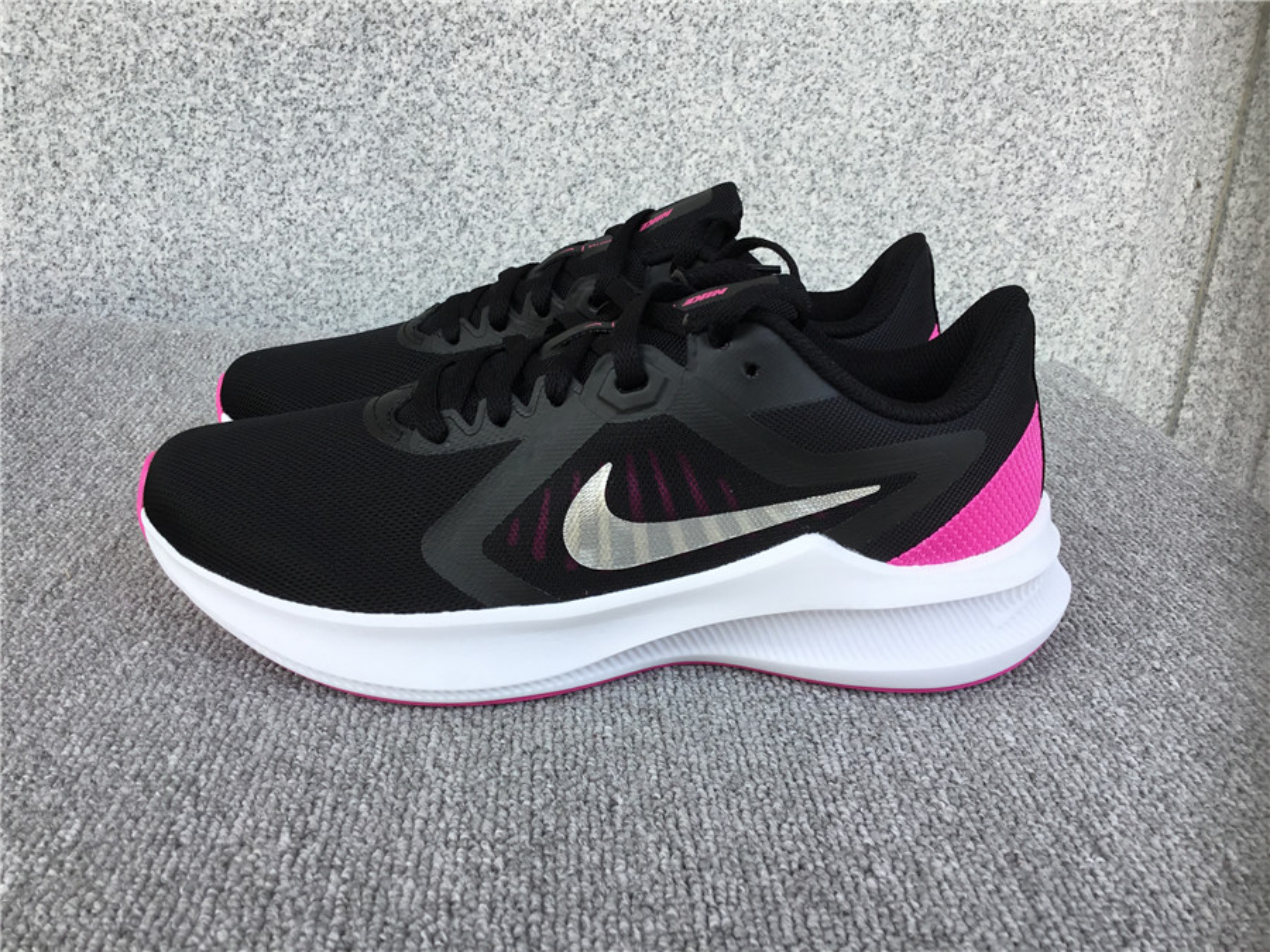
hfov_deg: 58.4
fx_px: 1137
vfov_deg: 45.4
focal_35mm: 31
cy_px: 476
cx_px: 635
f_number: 2.4
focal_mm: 3.3
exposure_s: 1/257
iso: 25
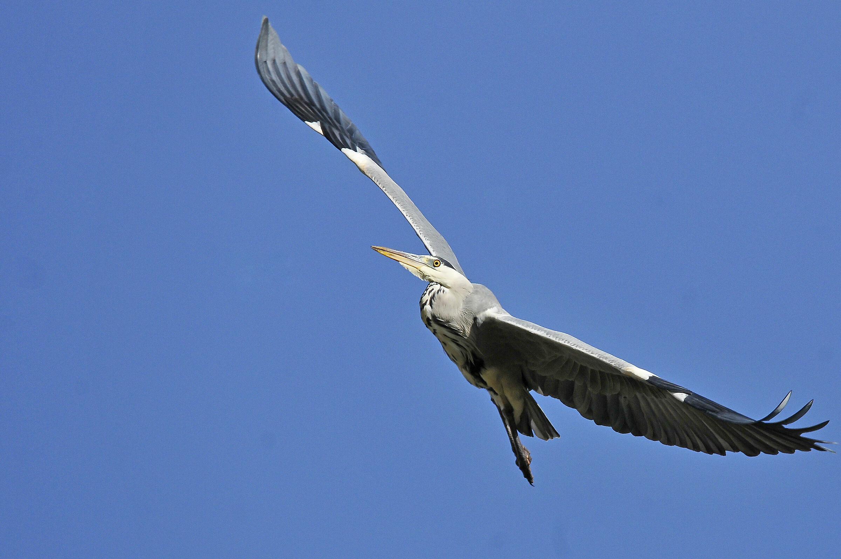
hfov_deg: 2.3
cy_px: 280
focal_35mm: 900
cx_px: 420
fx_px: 20999
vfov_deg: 1.5
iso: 500
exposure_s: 1/2000
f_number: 8
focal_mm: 600
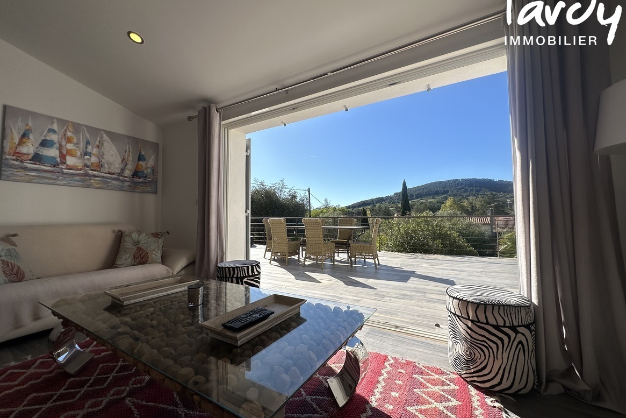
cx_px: 307
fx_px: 261
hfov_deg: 100.4
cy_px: 205
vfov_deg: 77.3
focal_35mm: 15
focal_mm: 2.22
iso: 50
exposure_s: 1/2304
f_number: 2.2
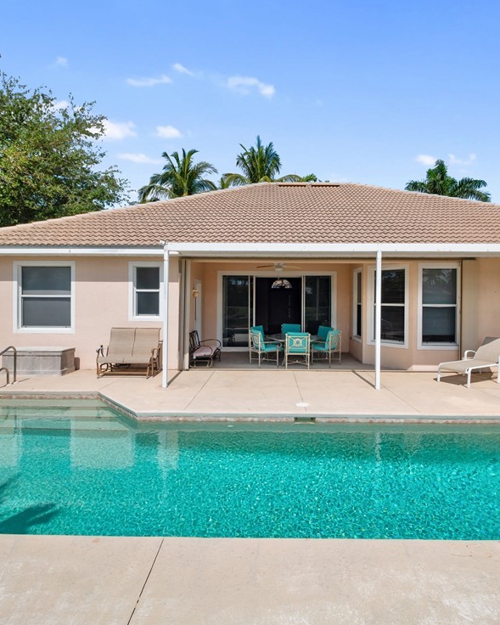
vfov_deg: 83.3
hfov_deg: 70.7
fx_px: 351
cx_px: 273
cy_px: 309
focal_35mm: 19
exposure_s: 1/1250
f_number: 7.1
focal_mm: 7
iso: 200
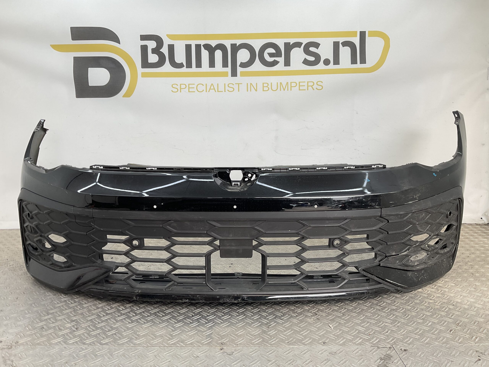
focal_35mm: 29
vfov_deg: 48.2
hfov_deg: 61.7
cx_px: 244
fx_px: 410
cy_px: 184
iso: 16
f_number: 1.8
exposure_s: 1/131
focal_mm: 3
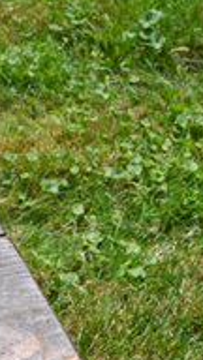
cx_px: -115
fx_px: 1033
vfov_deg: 19.2
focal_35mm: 108
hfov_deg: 10.8
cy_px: 371
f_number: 8
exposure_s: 1/250
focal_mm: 22
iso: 100
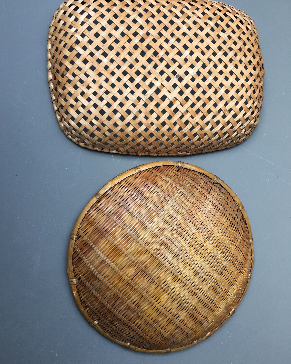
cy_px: 169
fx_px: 334
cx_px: 143
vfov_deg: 57.1
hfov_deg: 47.1
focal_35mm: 31
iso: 32
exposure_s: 1/50
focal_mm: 4.15
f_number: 2.2
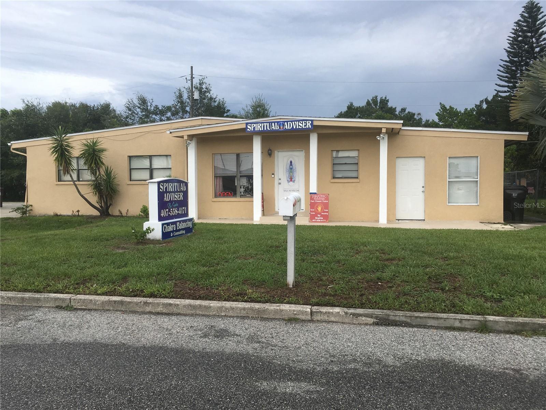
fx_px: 457
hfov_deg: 61.7
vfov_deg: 48.2
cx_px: 273
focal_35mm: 29
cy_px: 205
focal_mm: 4.15
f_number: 2.2
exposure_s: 1/884
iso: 25
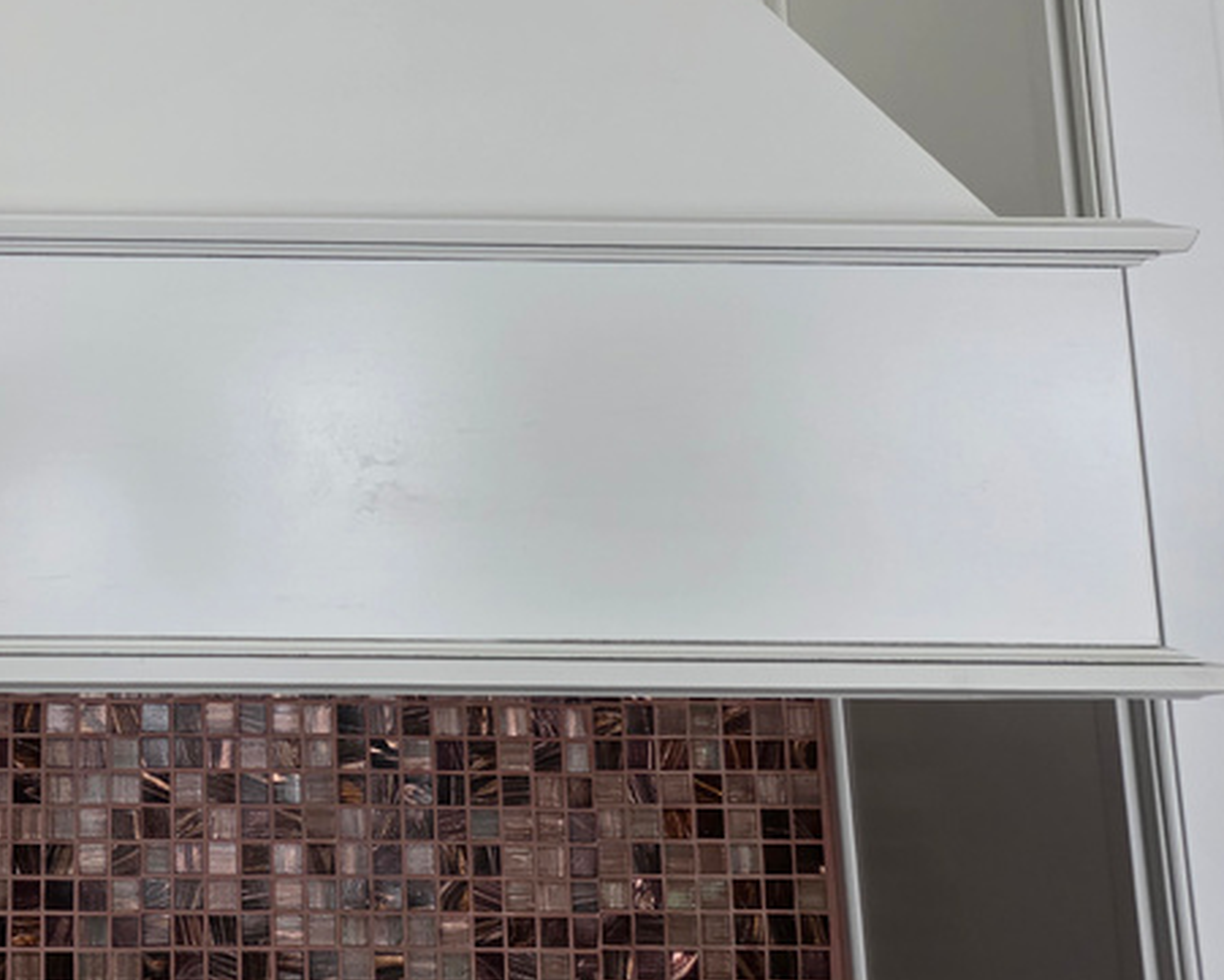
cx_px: -16
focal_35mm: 51
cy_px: 92
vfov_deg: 28.5
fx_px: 1848
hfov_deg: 33.4
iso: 640
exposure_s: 1/120
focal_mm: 6.3
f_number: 1.7
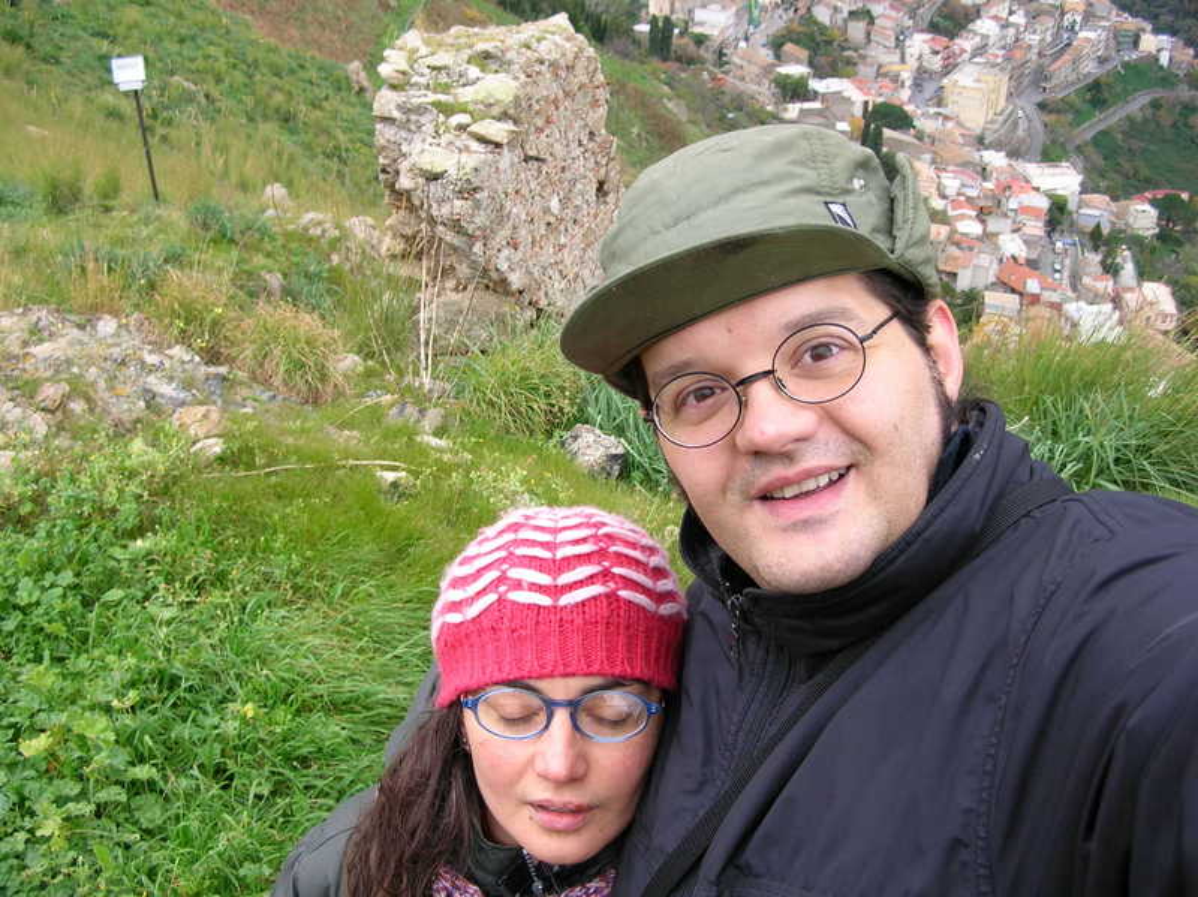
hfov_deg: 51.4
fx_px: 1245
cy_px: 448
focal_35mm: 36
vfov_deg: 39.6
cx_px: 599
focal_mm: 6
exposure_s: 1/47.3
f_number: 2.7
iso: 50
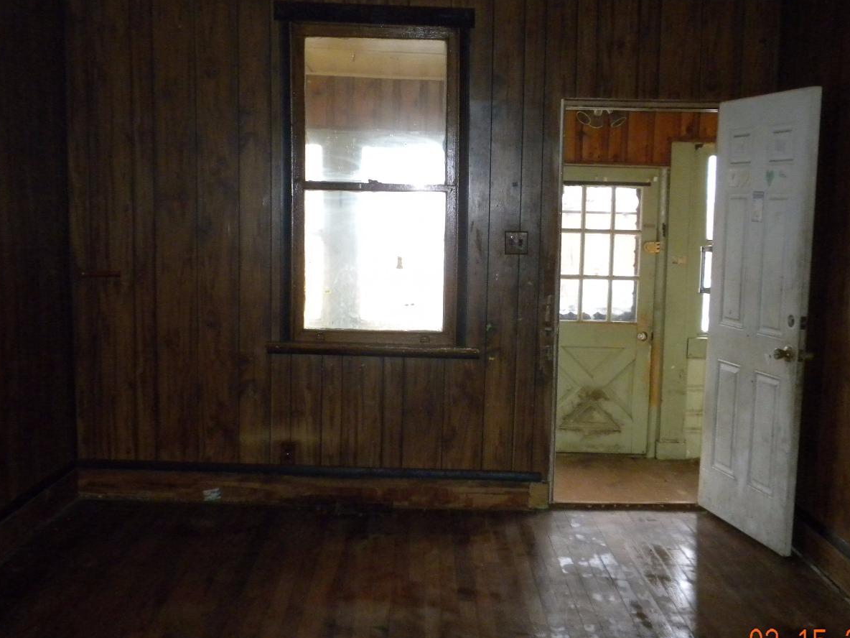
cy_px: 335
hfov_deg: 42.1
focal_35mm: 45
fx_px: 1105
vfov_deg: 32.2
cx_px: 453
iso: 400
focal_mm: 6.6
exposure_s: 1/30
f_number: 3.5
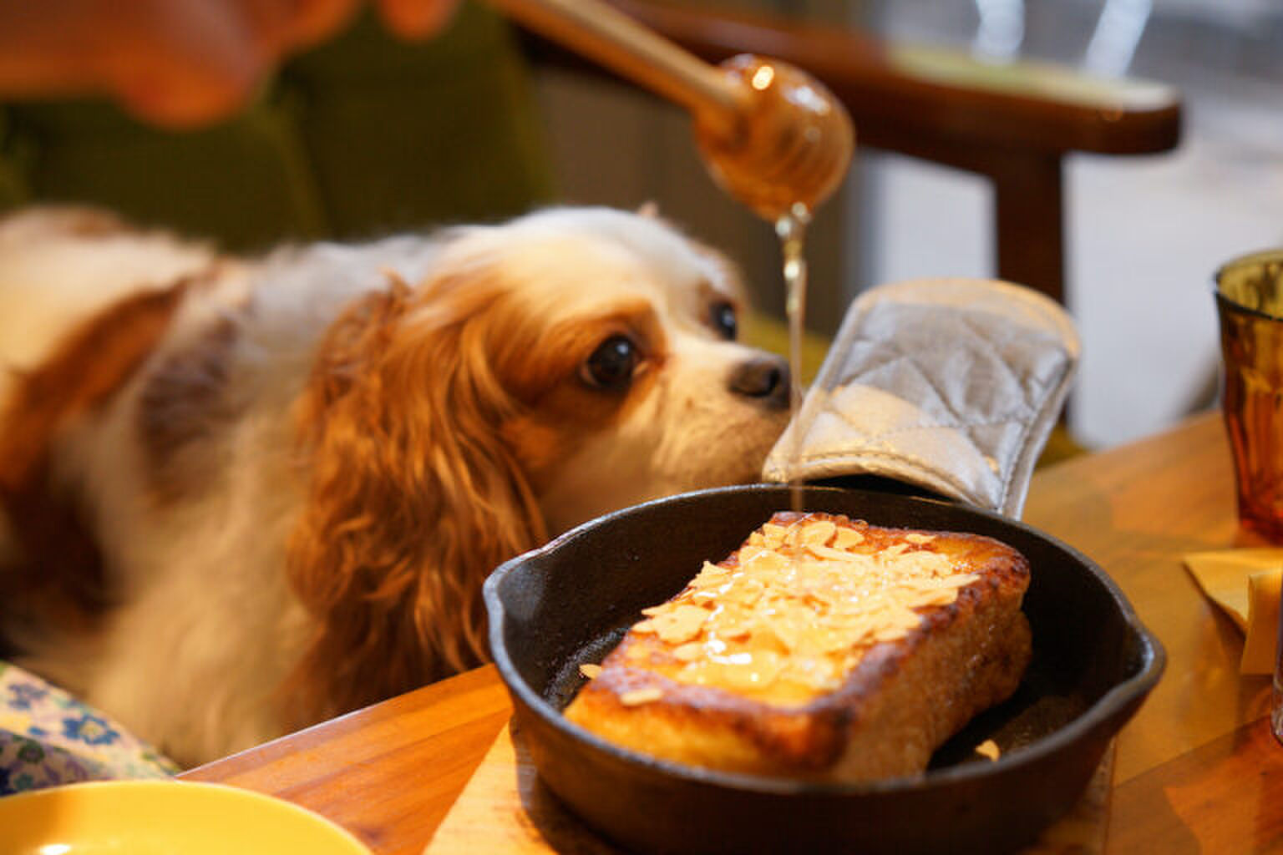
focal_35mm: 55
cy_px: 428
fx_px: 1960
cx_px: 642
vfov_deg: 24.6
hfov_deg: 36.2
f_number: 3.5
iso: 2500
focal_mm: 55
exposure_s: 1/100
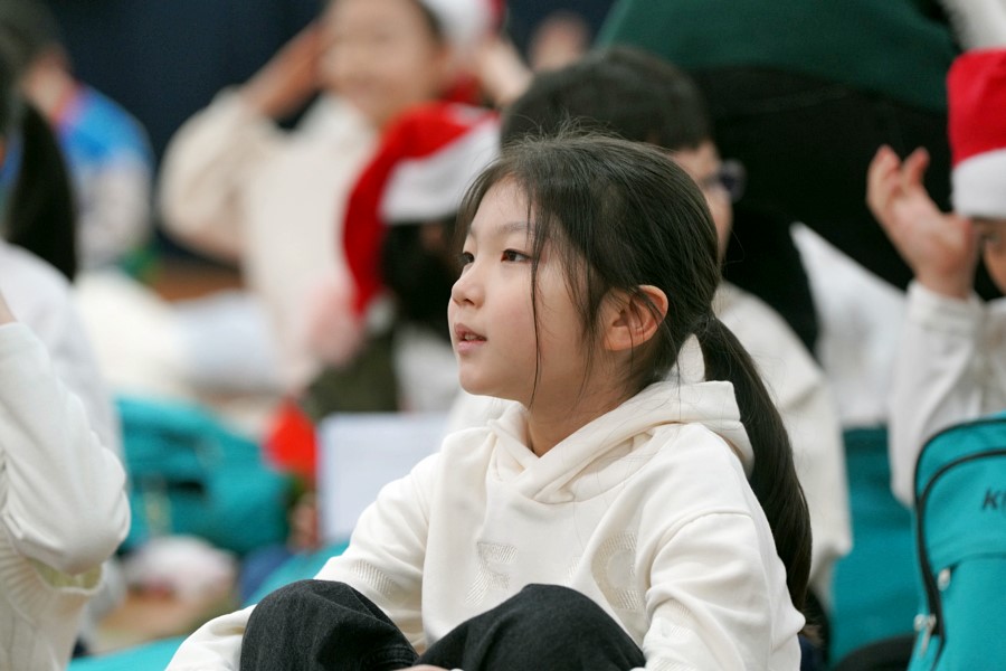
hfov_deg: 10.3
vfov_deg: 6.9
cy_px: 336
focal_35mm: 200
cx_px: 503
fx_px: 5588
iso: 3200
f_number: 4
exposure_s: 1/250
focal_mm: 200
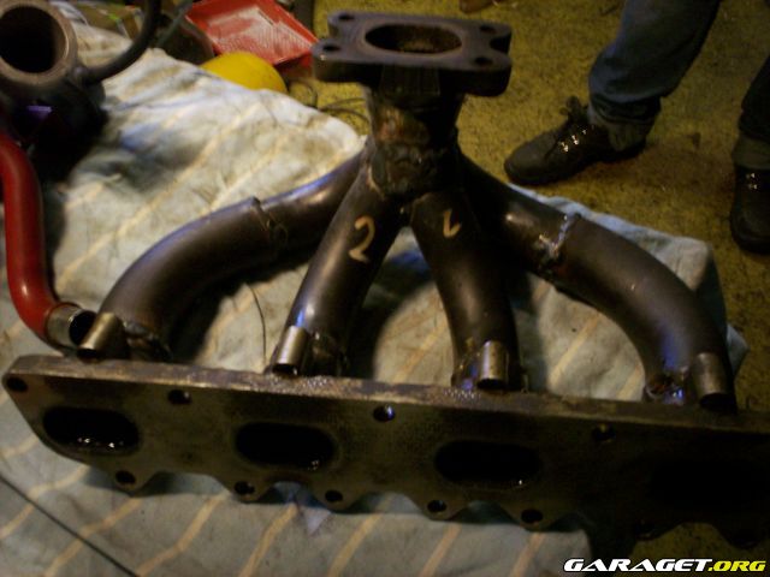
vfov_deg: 39.7
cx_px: 385
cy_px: 288
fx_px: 801
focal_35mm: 36
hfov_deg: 51.4
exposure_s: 1/8
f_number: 4.5
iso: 200
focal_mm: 6
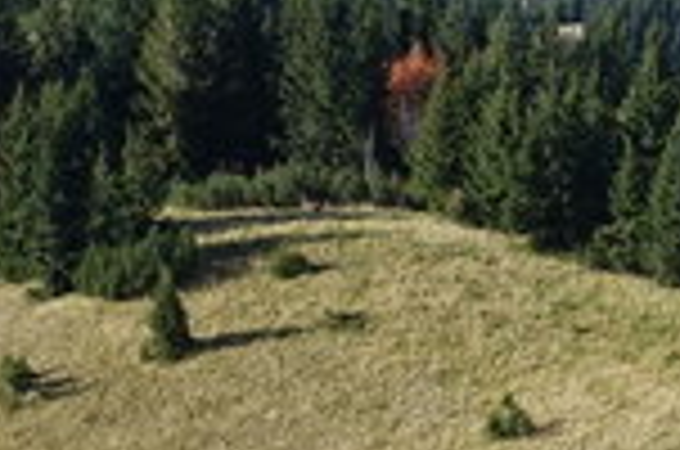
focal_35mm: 224
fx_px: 4222
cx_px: 608
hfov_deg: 9.2
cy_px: 1242
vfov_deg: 5.8
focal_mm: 12.2
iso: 125
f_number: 5.6
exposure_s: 1/250
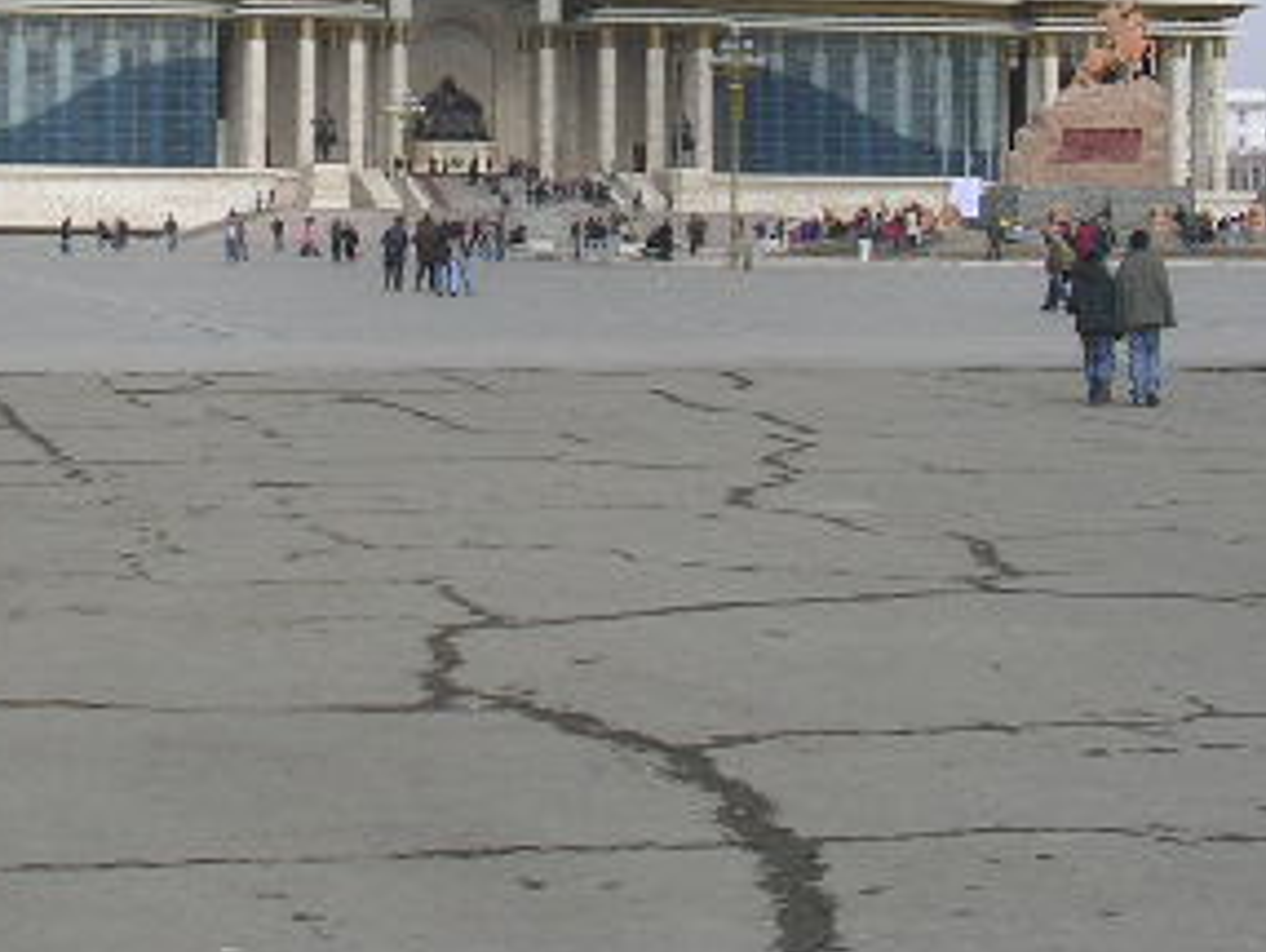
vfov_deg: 17.0
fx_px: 3111
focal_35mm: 85
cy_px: 13
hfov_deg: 22.8
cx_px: 363
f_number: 5.6
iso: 50
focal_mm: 5.8
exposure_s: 1/367
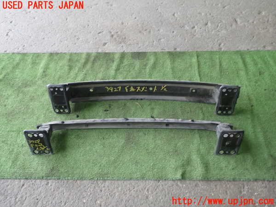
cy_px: 104
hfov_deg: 60.0
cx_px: 138
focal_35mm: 30
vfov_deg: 46.8
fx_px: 239
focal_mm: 5.4
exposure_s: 1/30
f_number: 2.3
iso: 250
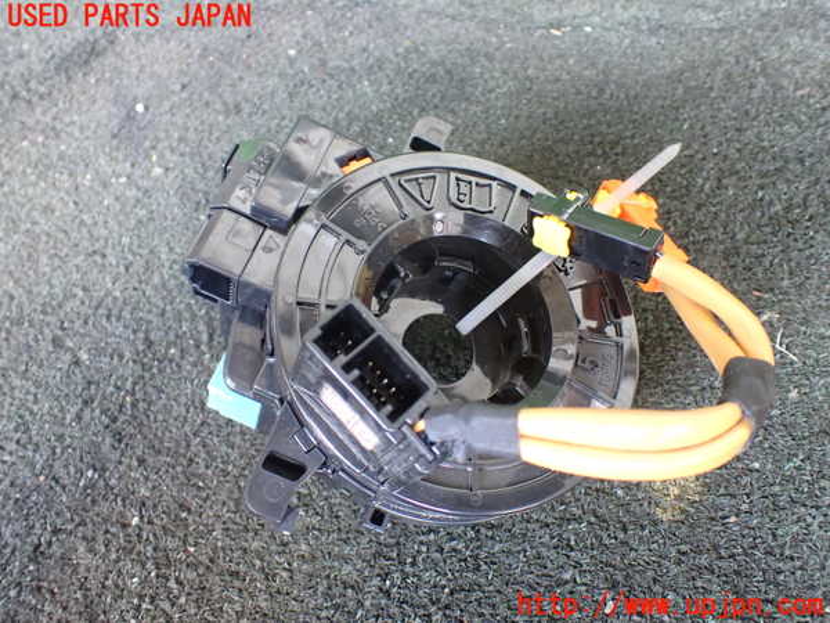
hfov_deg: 60.0
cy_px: 312
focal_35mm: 30
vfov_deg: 46.8
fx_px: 719
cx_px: 415
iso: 800
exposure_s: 1/100
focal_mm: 5.4
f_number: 2.3
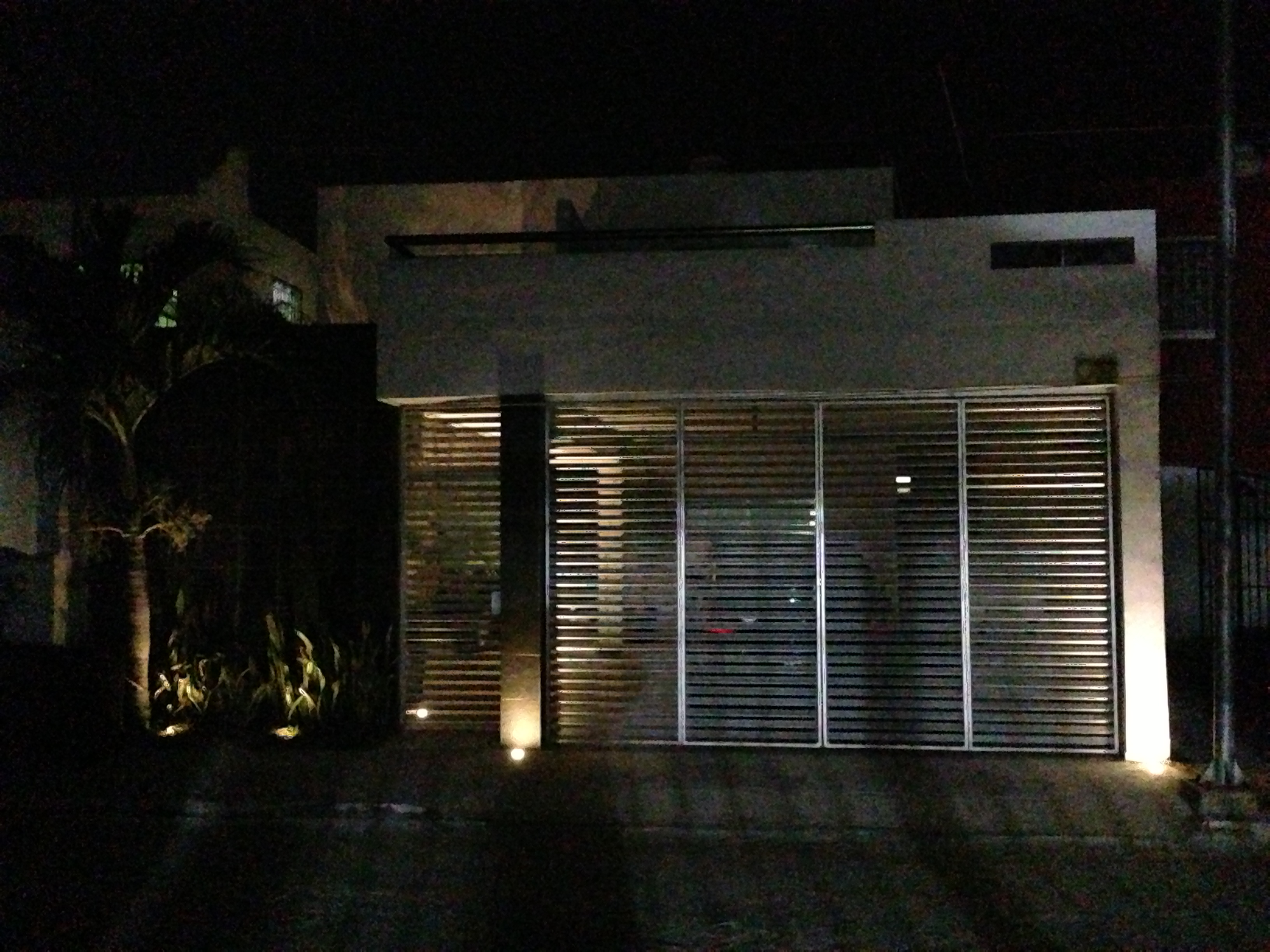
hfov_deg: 55.4
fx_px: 1211
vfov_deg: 42.9
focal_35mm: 33
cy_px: 476
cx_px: 635
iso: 3200
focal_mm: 4.13
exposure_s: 1/15
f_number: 2.4
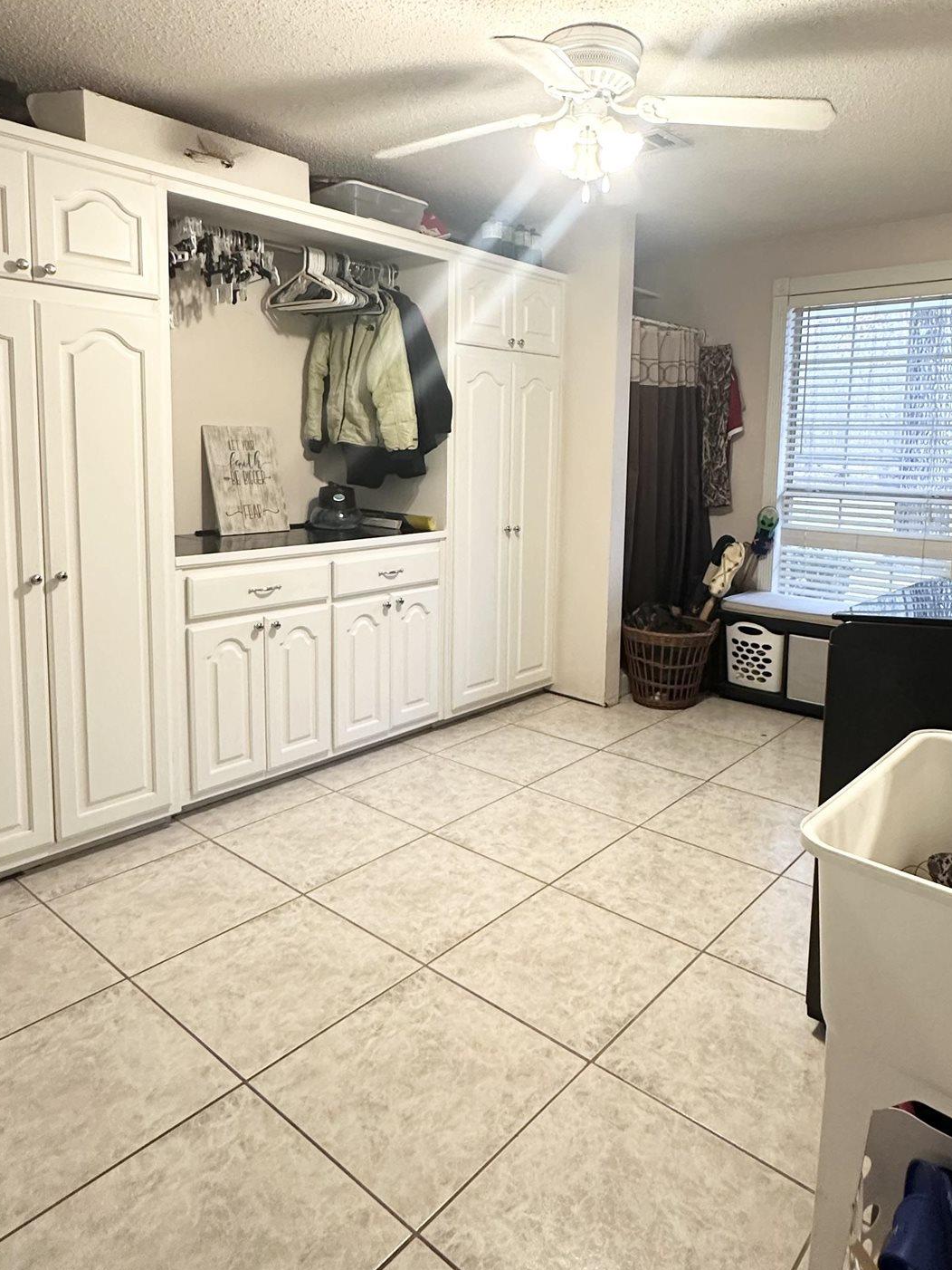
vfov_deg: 73.4
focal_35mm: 23
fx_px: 843
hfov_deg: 58.7
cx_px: 529
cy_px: 534
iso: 320
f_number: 2.2
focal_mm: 2.22
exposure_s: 1/60
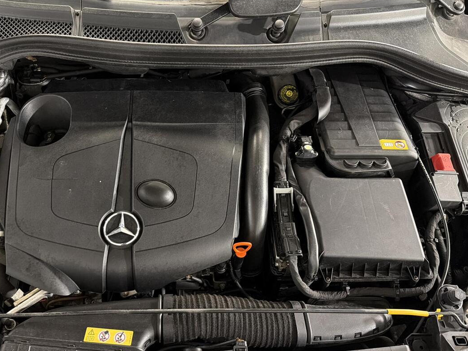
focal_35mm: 33
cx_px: 183
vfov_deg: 42.9
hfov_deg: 54.9
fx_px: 446
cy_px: 170
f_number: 1.78
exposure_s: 1/33
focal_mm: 6.76
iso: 800
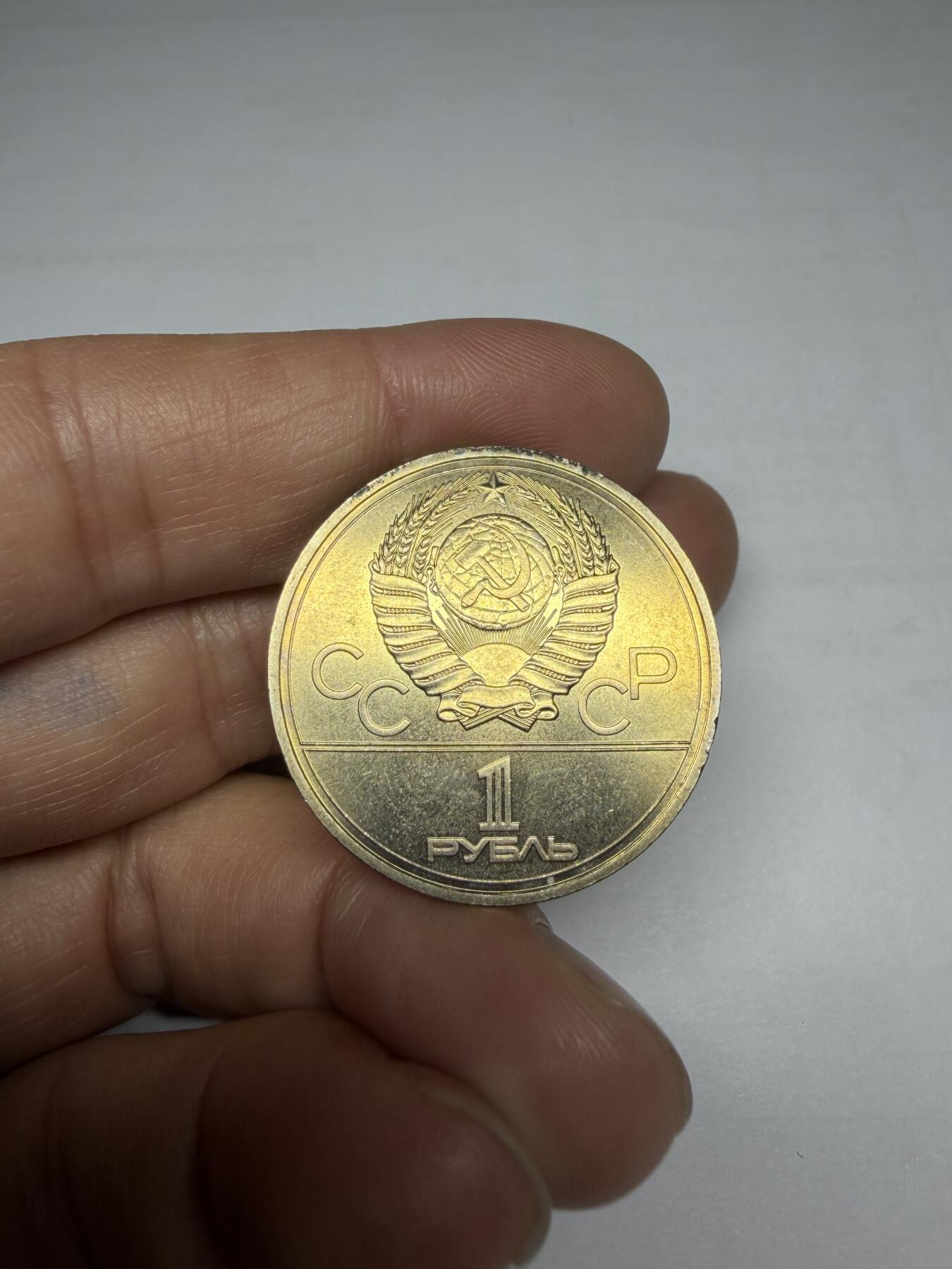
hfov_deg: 53.1
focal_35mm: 26
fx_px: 953
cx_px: 476
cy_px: 634
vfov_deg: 67.3
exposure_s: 1/184
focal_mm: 2.22
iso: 40
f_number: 2.2
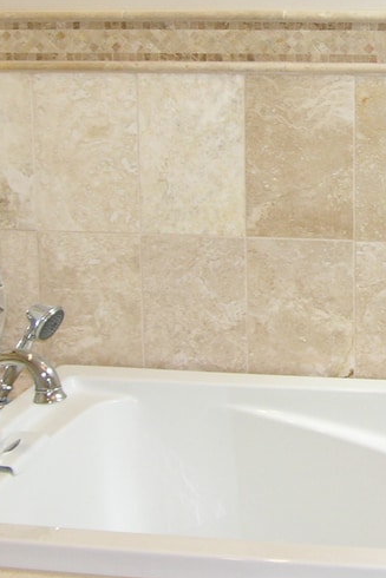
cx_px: 362
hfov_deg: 13.7
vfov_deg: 20.5
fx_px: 1591
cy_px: 188
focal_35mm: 99
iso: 100
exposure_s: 1/30
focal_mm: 8.9
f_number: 2.8
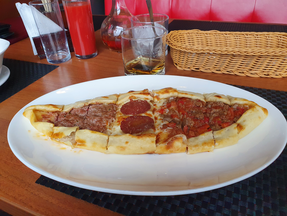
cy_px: 108
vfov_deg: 53.1
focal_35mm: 26
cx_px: 144
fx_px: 216
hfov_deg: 67.3
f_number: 2.4
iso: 250
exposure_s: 1/100
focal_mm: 4.32
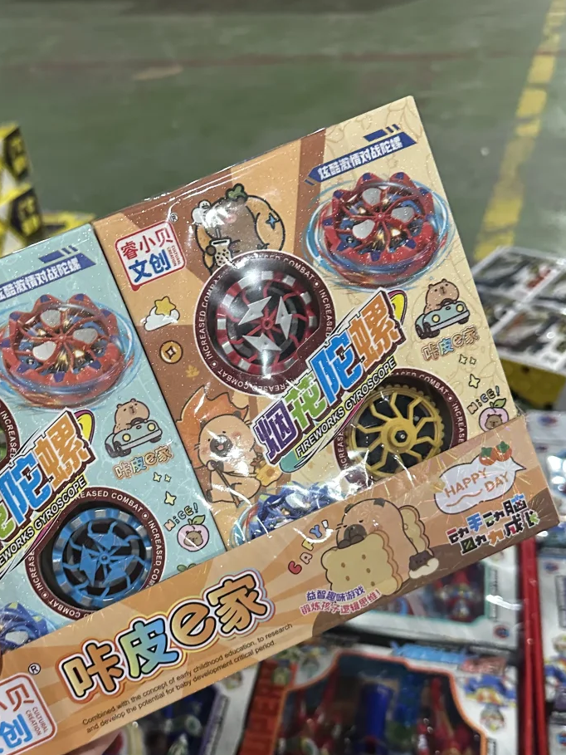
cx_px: 207
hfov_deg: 37.5
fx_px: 828
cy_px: 435
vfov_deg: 48.8
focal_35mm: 38
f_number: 1.78
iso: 500
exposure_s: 1/50
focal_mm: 6.86
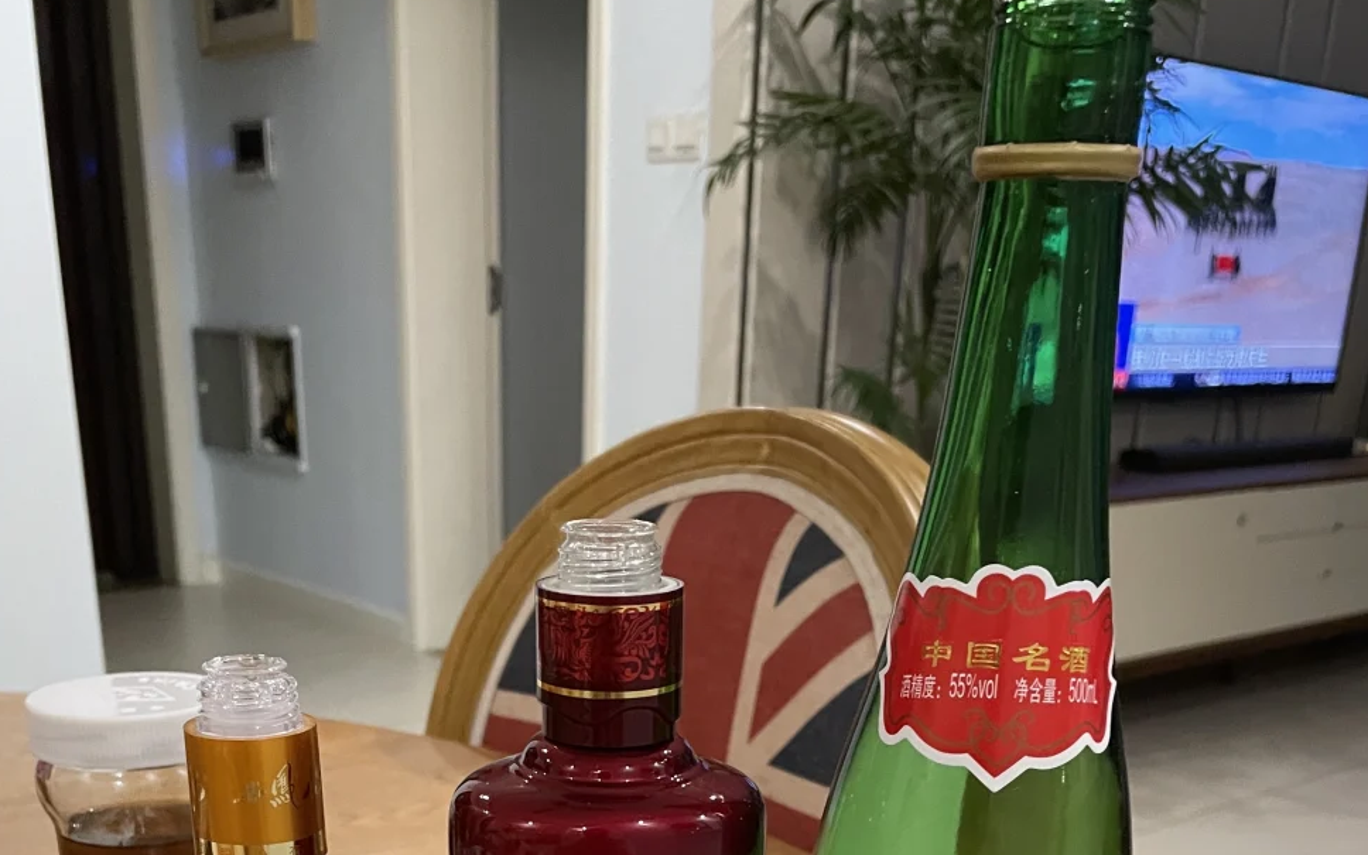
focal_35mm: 41
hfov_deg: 48.2
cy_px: 974
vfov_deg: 28.1
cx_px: 632
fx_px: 1529
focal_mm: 4.2
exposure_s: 1/50
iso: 500
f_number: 1.6
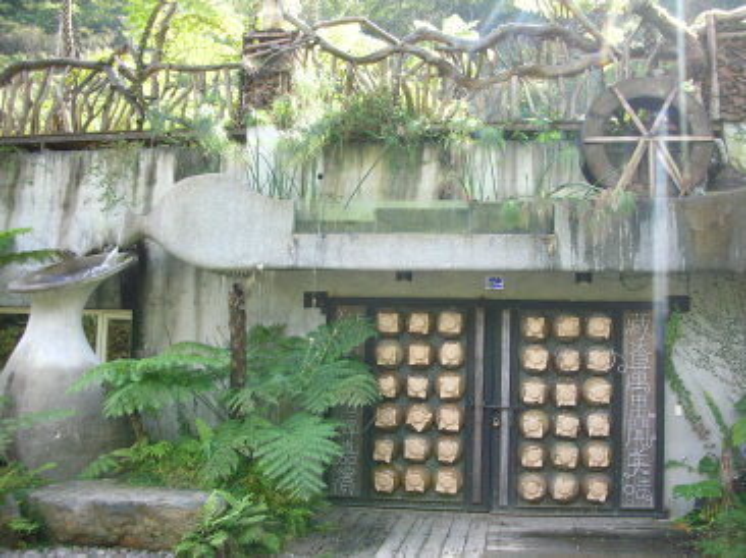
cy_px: 279
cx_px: 373
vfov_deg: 40.7
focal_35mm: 35
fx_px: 754
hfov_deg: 52.7
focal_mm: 5.8
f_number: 3
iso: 71
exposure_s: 1/107
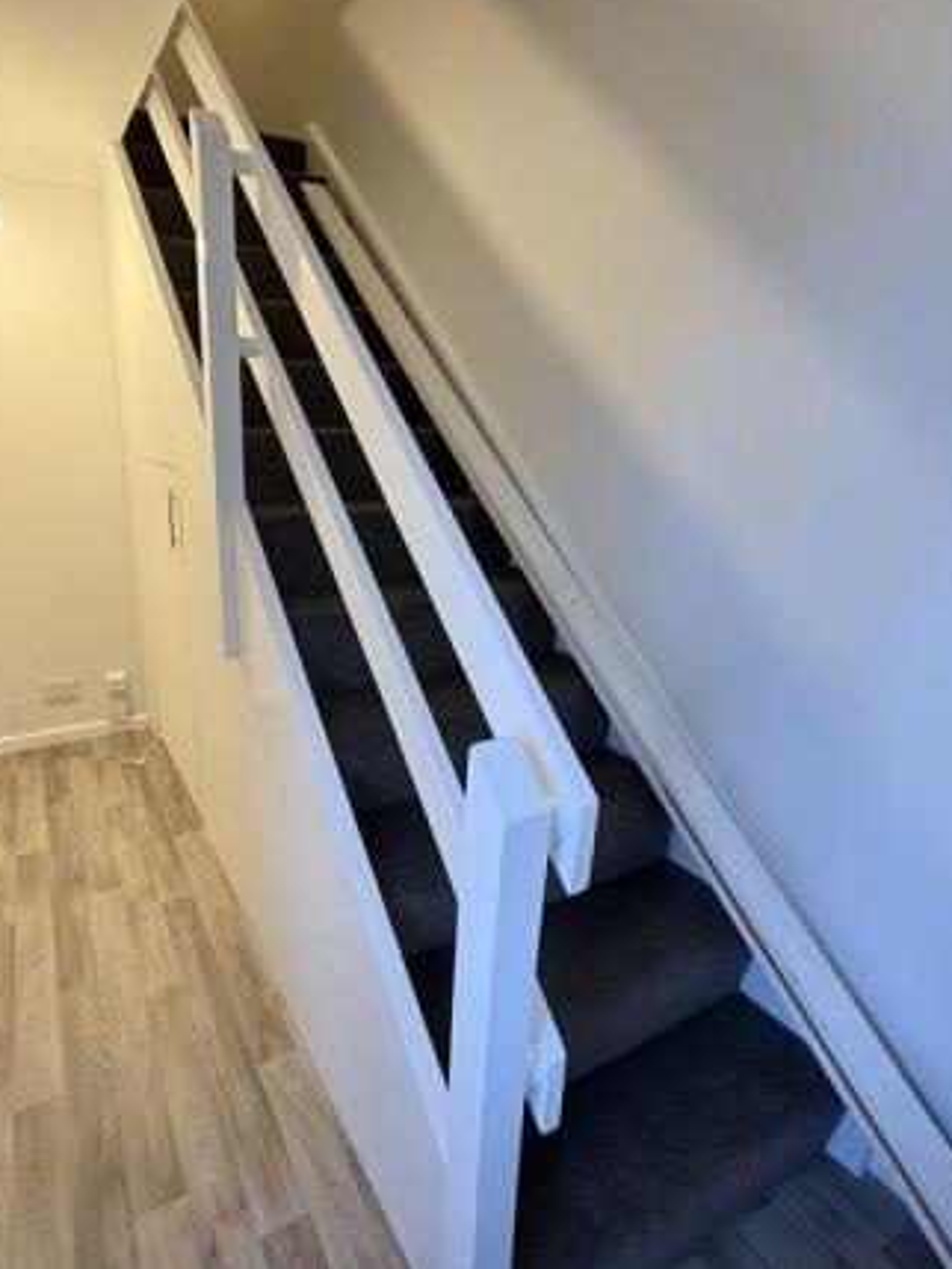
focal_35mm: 19
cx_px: 368
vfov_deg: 84.6
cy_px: 626
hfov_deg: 67.8
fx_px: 696
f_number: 2.2
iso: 1000
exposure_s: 1/33
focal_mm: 2.22
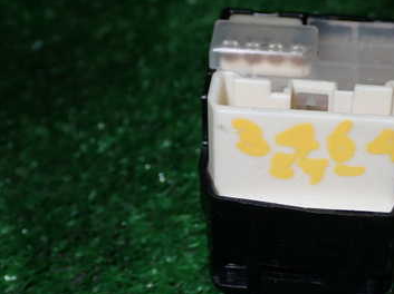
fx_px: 910
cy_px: 168
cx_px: 316
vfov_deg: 18.4
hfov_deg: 24.1
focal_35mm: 80
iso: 200
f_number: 9
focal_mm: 8.4
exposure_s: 1/50
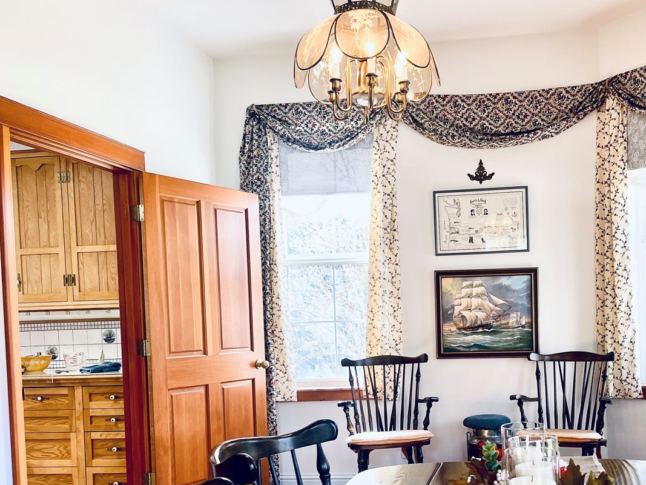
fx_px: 728
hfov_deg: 46.6
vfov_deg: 36.3
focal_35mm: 39
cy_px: 334
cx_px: 461
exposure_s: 1/120
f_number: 1.6
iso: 80
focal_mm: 5.1
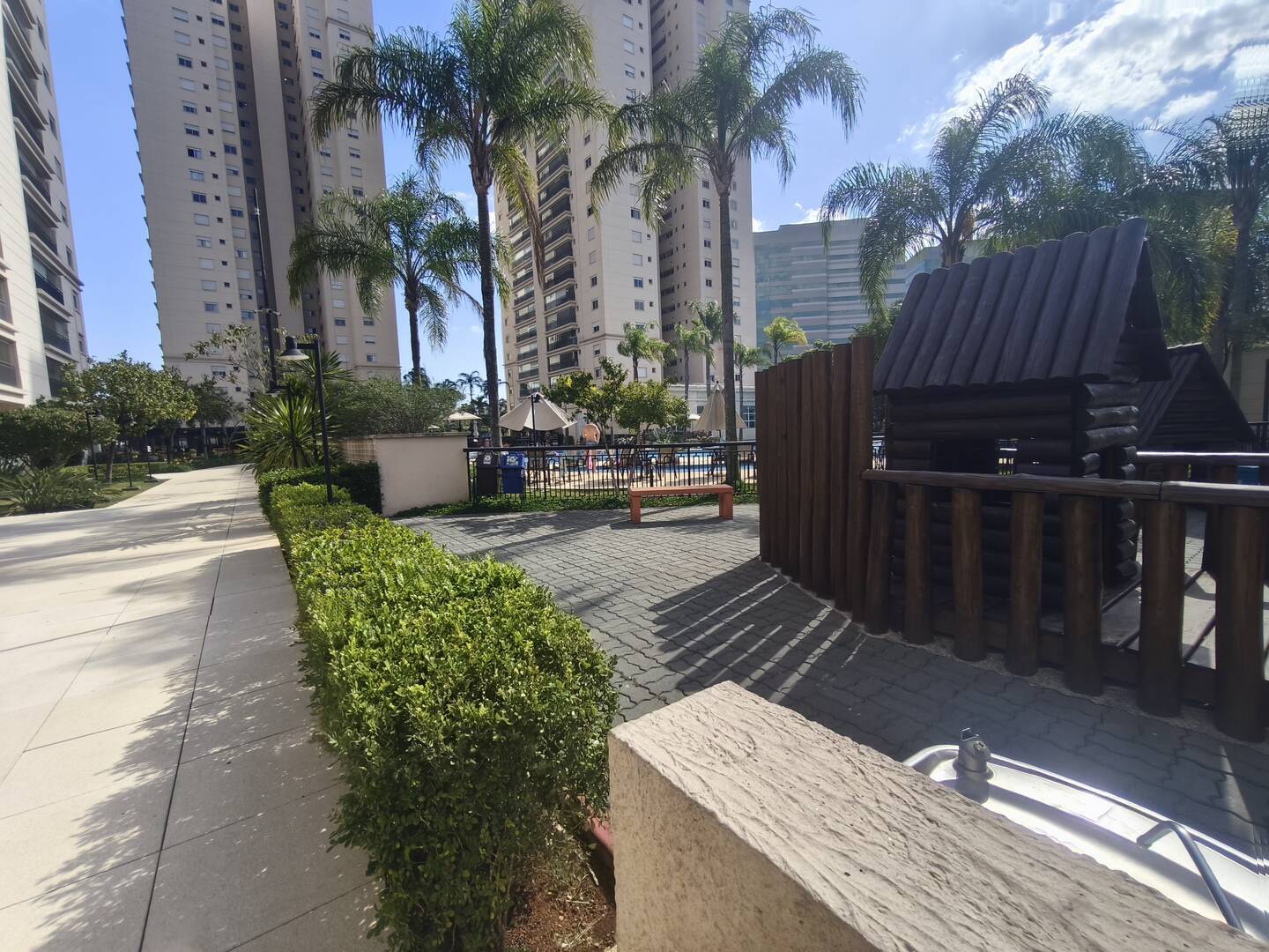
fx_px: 550
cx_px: 634
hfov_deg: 98.2
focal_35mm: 15
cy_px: 476
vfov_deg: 81.7
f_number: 2.2
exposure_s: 1/567
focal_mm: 1.91
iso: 50
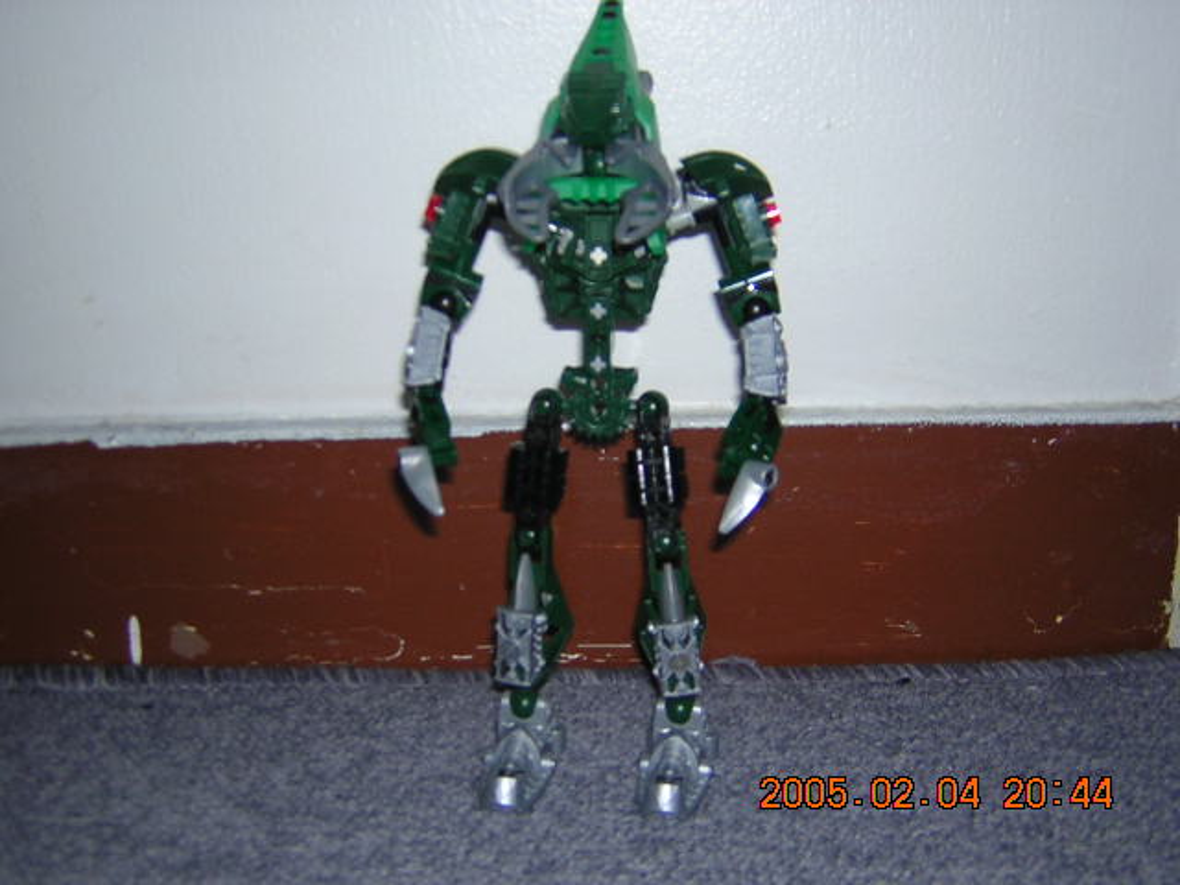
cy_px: 442
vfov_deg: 36.0
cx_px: 590
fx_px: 1364
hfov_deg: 46.8
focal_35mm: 40
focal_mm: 5.2
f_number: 2.7
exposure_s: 1/60.1
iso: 100
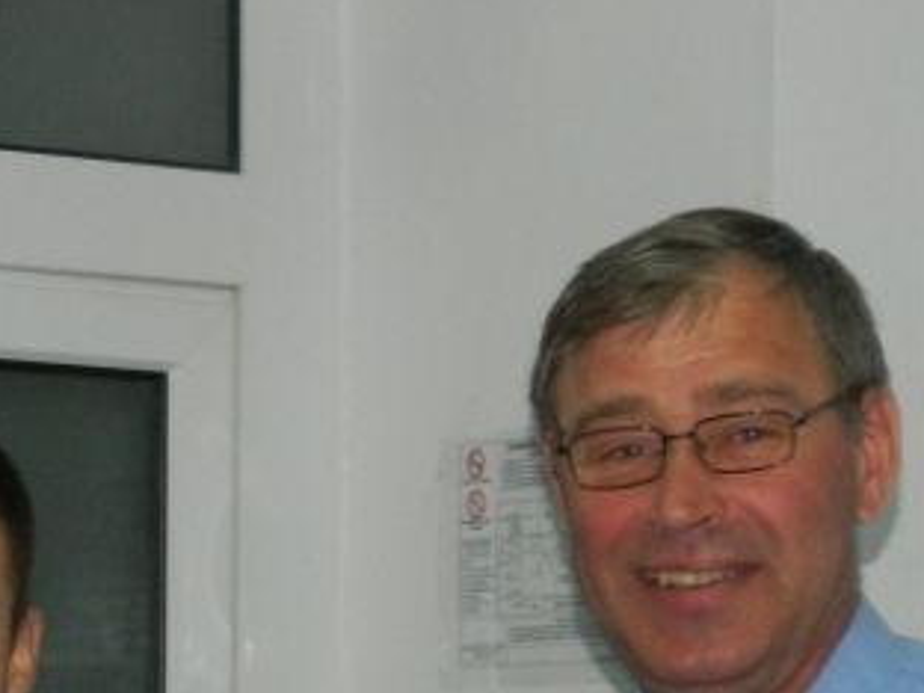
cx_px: 225
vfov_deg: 7.8
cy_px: 1122
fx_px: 4992
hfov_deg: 10.6
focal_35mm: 187
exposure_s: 1/30
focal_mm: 10.2
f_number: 3.8
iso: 200
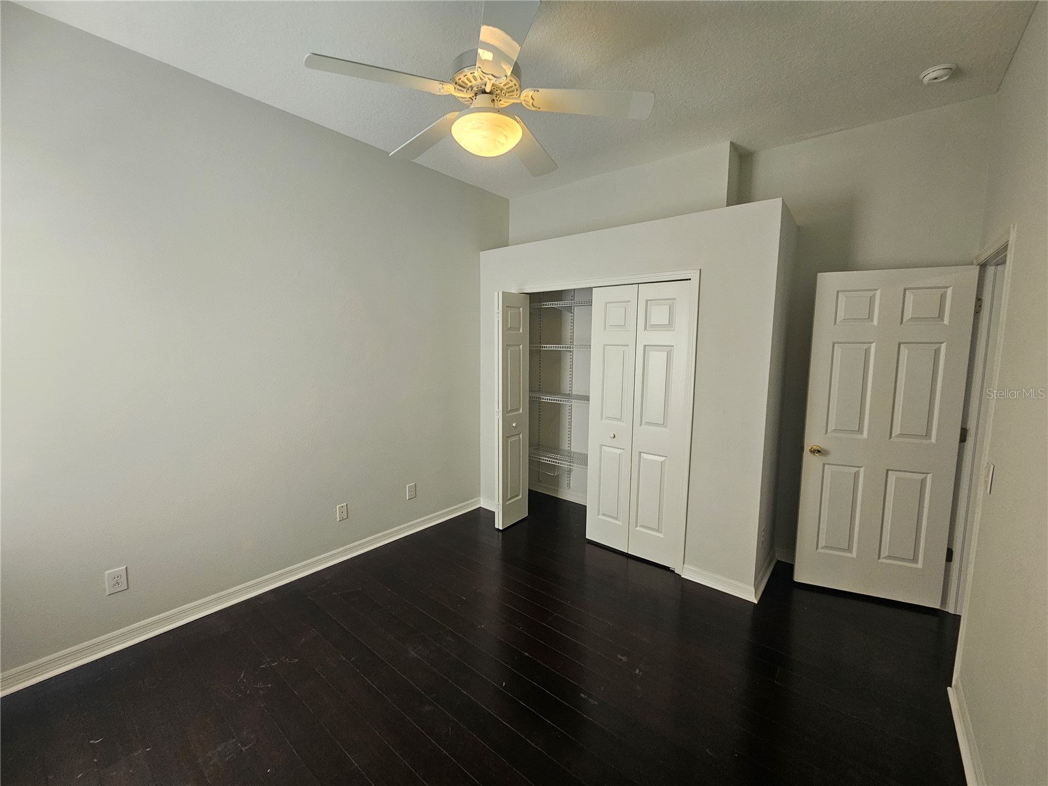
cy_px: 393
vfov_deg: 89.9
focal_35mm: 13
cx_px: 524
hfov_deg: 106.2
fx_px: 394
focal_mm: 2.2
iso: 80
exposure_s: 1/60
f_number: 2.2
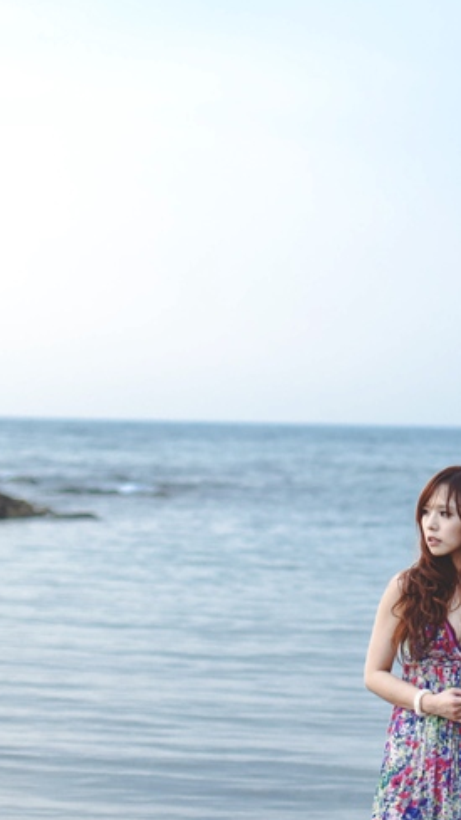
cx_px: 463
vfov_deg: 20.0
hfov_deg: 11.2
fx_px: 2326
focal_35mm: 107
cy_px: 333
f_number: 2
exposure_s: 1/1600
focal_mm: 50
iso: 200
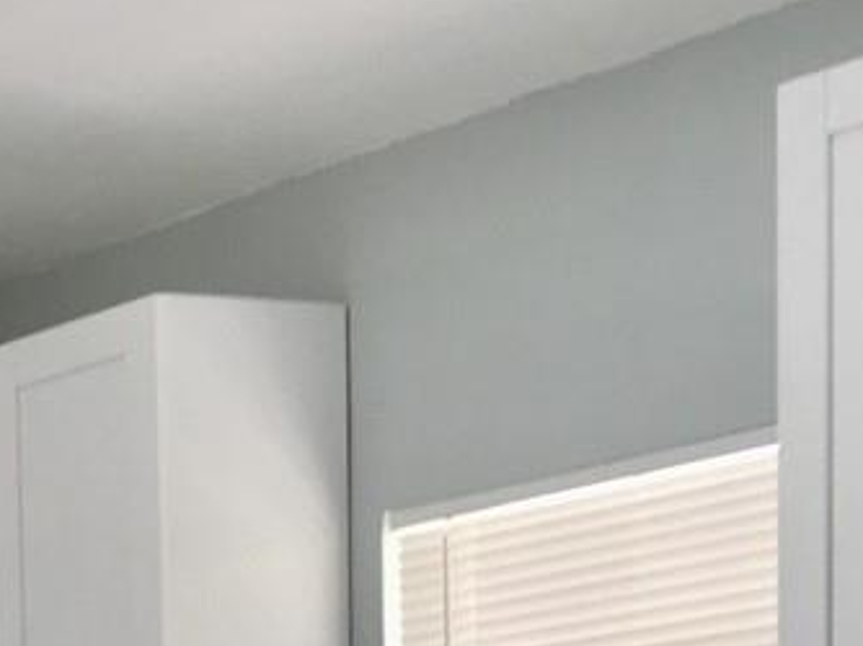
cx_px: -421
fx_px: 3463
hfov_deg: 13.4
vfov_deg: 9.7
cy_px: 1416
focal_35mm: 139
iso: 25
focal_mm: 4.15
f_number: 2.2
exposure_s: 1/120
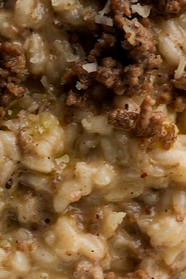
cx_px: 270
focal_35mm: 323
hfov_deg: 4.2
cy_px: -133
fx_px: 2499
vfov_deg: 6.3
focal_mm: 90
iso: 400
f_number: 7.1
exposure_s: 1/60
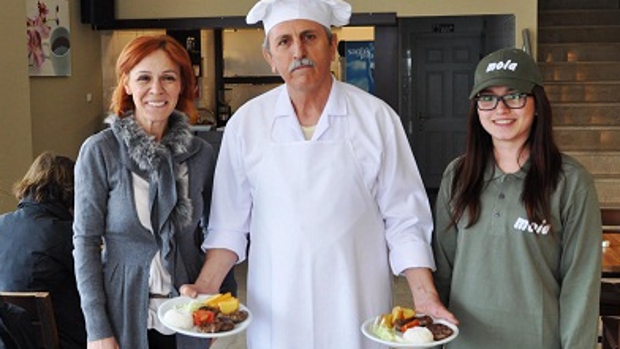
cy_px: 158
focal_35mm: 48
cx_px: 280
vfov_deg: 25.0
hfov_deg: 42.8
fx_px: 790
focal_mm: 24
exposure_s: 1/60
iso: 560
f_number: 4
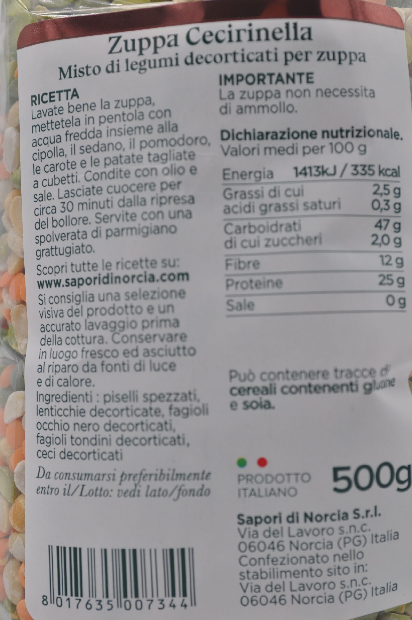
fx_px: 904
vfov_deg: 37.9
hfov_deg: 25.7
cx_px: 206
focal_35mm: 52
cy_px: 310
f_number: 7.1
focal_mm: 35
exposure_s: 1/200
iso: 200
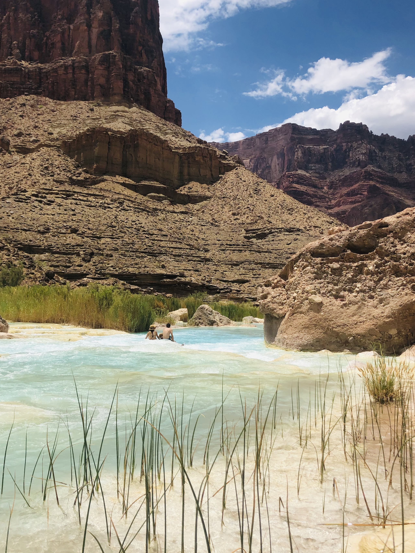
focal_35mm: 33
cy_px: 268
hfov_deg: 42.9
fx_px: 527
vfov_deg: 55.3
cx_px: 198
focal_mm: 3.99
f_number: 1.8
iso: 25
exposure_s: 1/3745
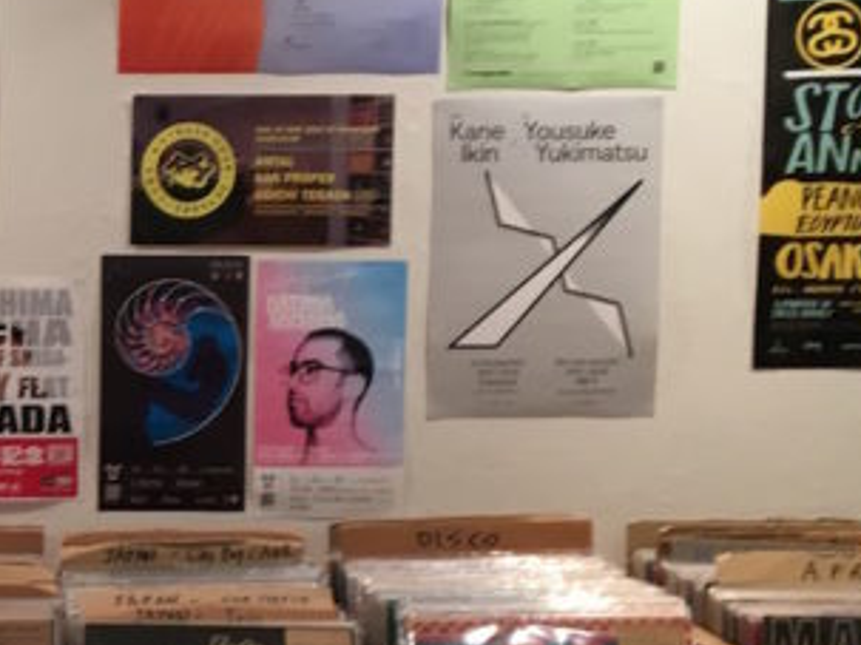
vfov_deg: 15.0
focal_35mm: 98
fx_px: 2437
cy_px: 506
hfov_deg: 19.2
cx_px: -97
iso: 64
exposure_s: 1/30
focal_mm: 4.15
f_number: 2.2
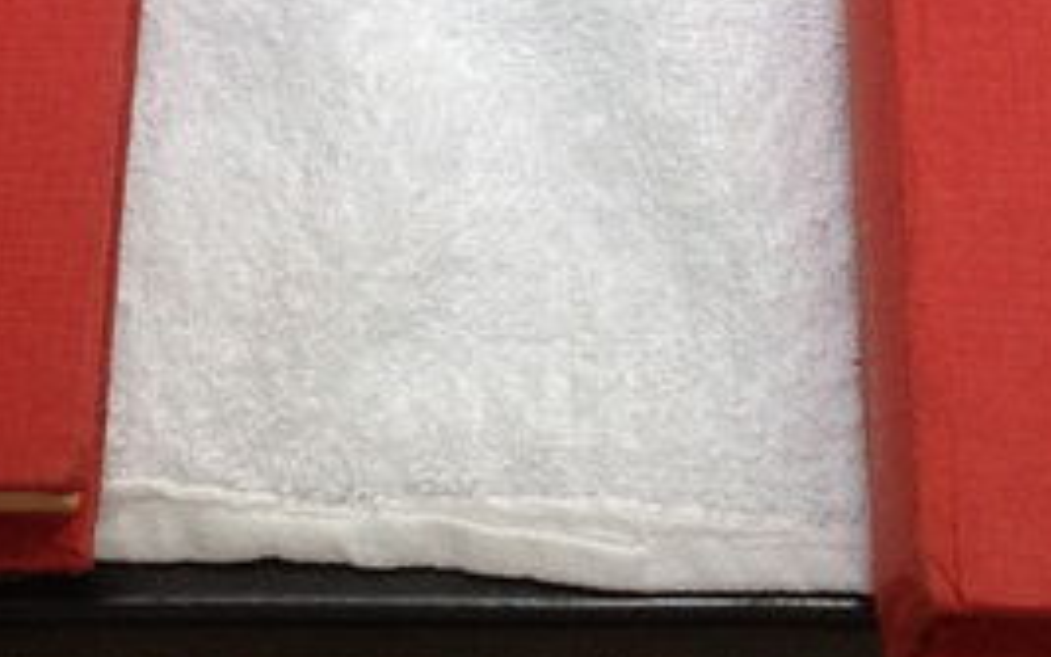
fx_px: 3982
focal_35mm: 139
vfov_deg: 8.8
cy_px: -714
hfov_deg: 15.0
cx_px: 457
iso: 64
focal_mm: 4.28
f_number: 2.4
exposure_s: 1/60
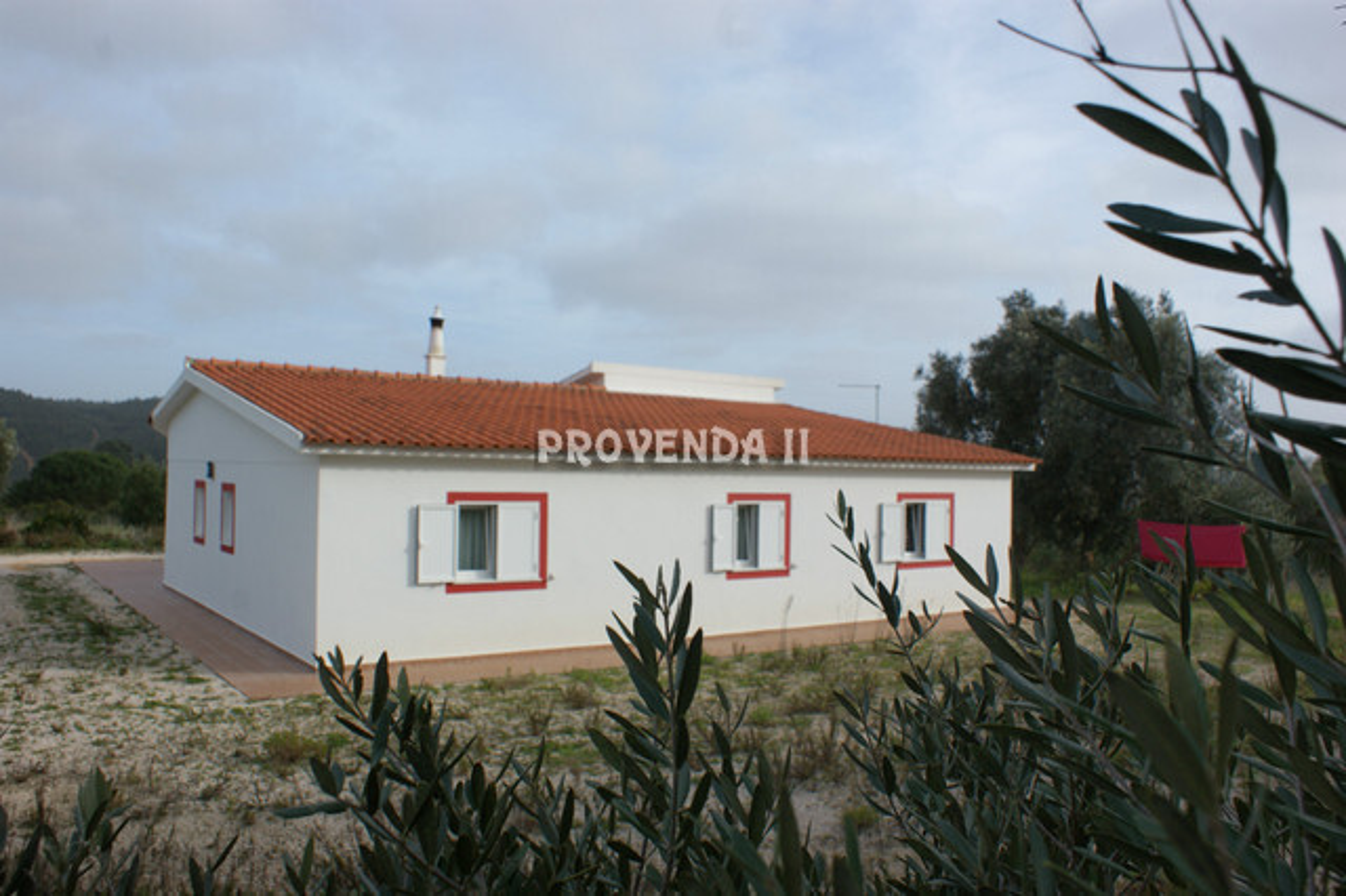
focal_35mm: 30
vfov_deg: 43.6
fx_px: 1121
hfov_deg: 62.0
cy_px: 448
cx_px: 673
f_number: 10
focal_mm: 20
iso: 100
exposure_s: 1/100
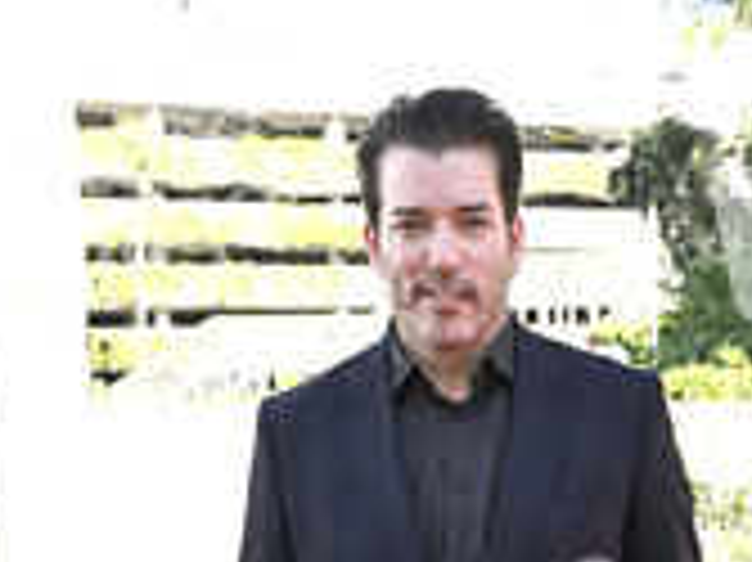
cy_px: 890
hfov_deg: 23.4
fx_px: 1802
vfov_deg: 16.0
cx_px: 536
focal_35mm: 83
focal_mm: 36
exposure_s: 1/320
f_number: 5.6
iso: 500
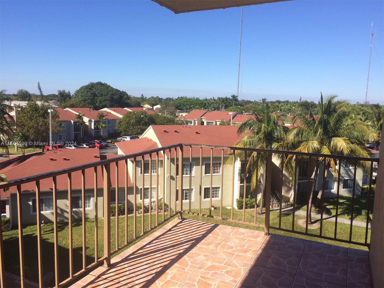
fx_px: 322
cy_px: 144
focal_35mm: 29
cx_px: 192
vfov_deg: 48.2
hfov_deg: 61.7
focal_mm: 4.15
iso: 32
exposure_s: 1/2053
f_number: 2.2
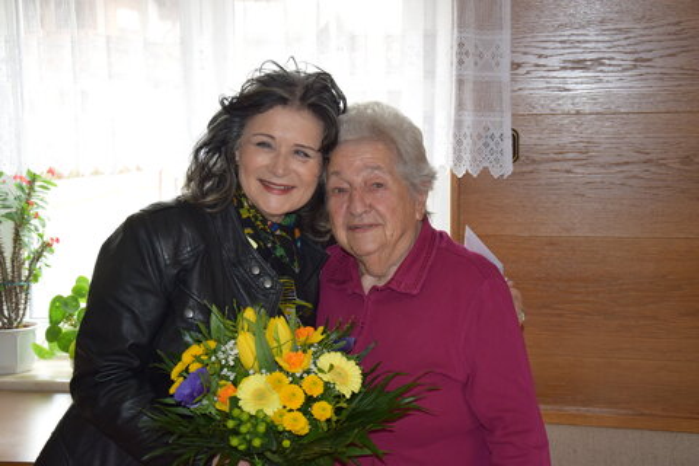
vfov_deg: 22.6
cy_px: 233
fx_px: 1165
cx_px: 350
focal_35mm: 60
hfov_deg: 33.4
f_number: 5.6
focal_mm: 40
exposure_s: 1/125
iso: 800
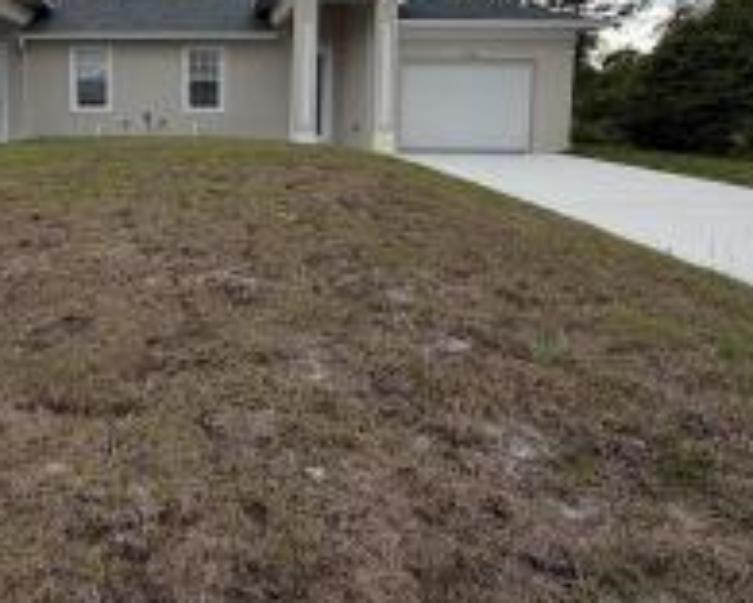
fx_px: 624
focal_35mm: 28
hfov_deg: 59.1
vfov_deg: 49.6
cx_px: 193
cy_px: 155
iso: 40
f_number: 2.2
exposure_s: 1/510
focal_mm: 2.22
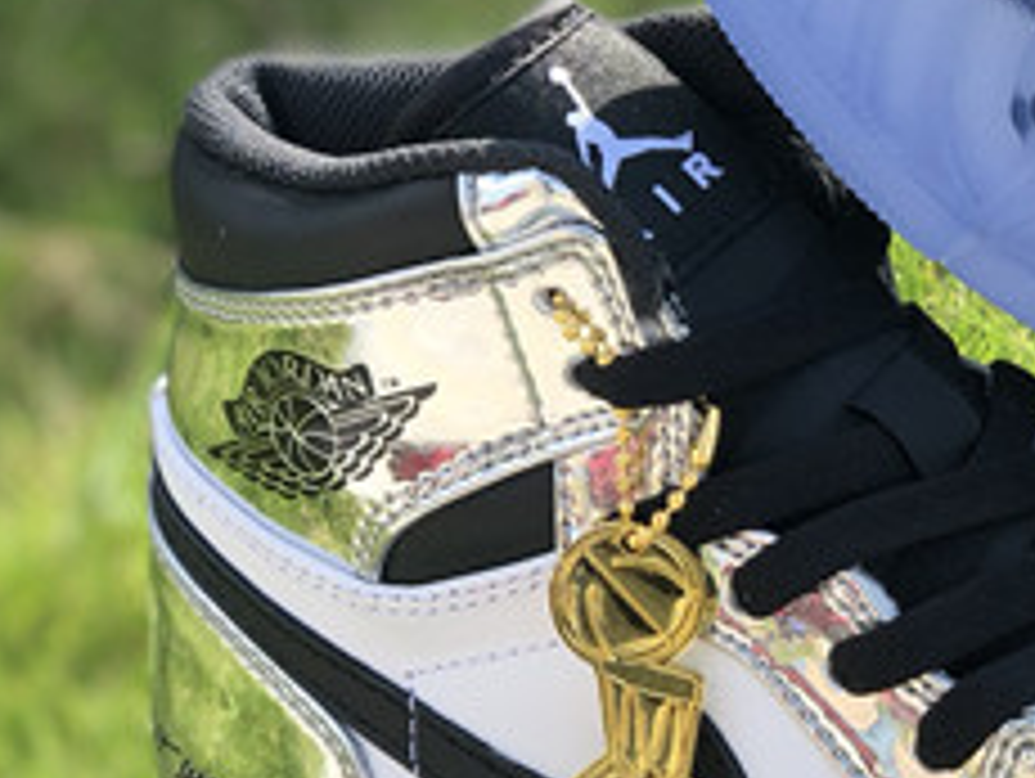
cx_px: 1066
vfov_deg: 8.9
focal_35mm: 167
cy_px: 677
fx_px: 4998
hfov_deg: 11.7
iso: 16
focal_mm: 6
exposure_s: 1/457
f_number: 2.4
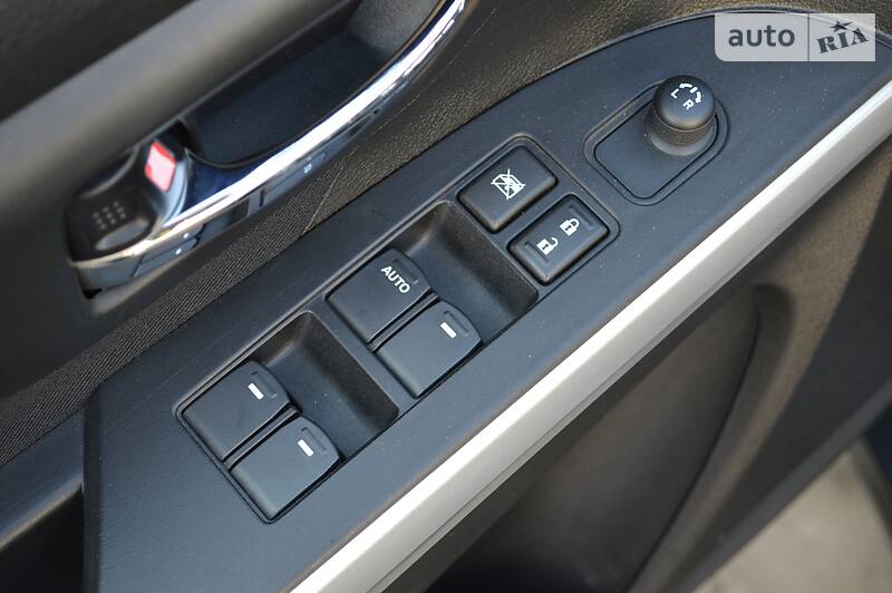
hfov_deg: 33.4
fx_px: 1485
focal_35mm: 60
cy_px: 296
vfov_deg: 22.6
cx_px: 446
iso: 640
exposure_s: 1/60
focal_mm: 40
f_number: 5.3
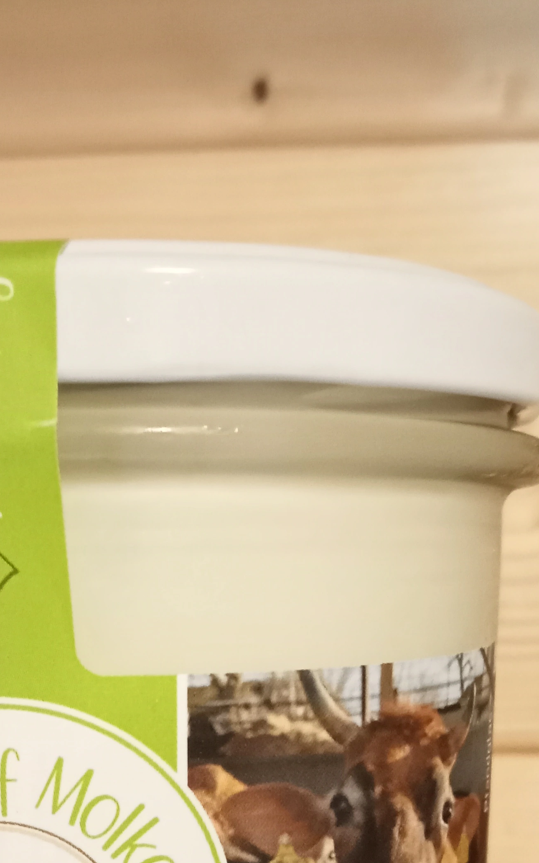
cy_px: 688
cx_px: 183
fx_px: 1387
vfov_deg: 33.6
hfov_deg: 21.9
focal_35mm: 59
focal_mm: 3.46
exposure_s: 1/25
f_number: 2.2
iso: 1180
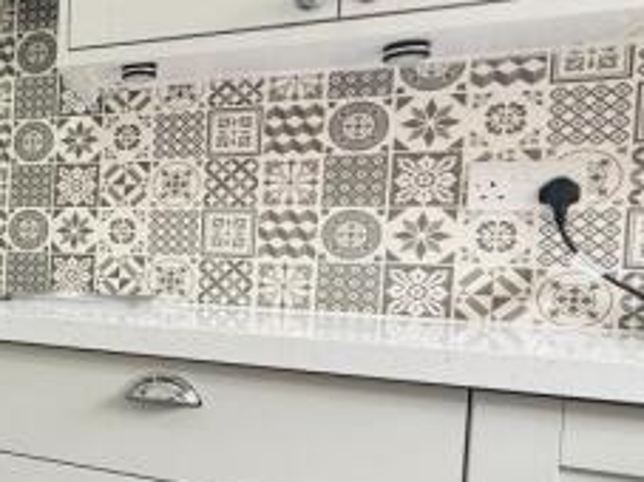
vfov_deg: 39.5
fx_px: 669
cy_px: 279
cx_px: -138
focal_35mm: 36
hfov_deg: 37.8
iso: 125
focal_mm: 2.22
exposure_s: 1/99
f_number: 2.2
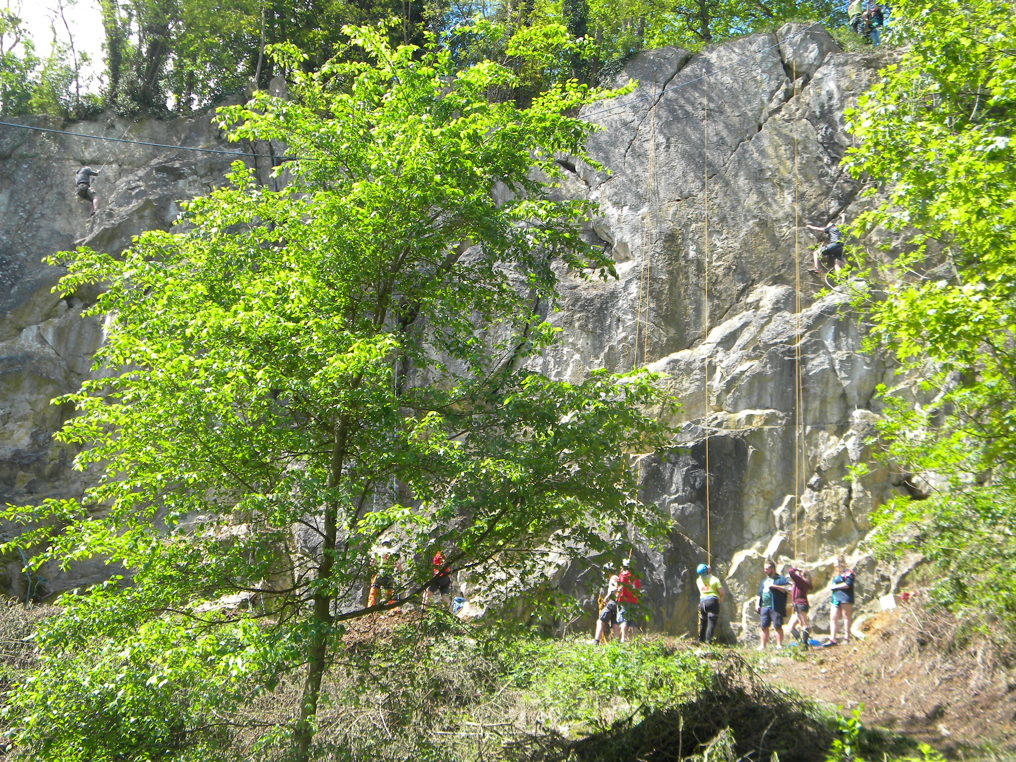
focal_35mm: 47
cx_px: 508
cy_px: 381
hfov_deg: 40.4
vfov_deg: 30.9
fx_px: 1379
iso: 80
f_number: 3.9
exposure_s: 1/180
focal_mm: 8.6
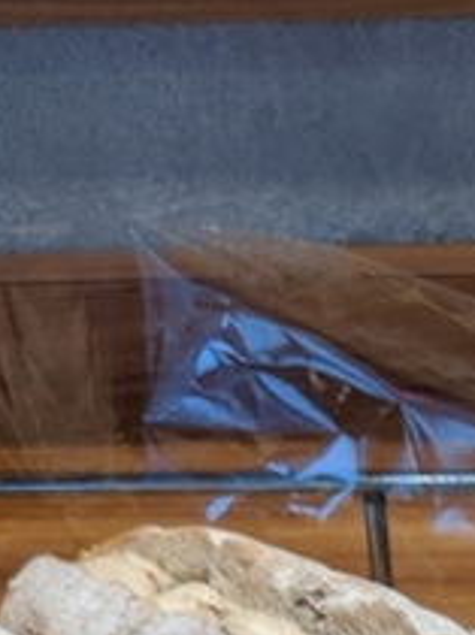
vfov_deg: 15.8
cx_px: 823
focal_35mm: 103
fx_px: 1888
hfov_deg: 13.1
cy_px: 1197
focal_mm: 4.44
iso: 90
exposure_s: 1/385
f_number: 1.8
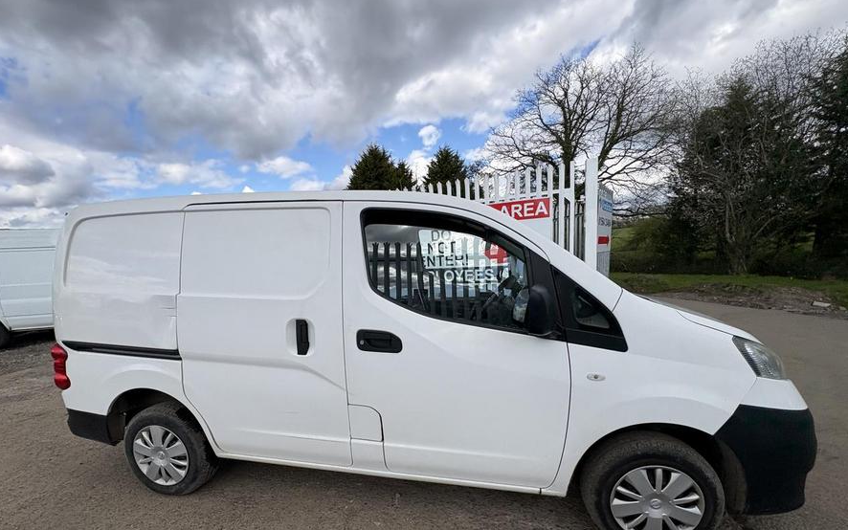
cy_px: 318
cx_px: 423
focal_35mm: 15
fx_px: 347
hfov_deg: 101.5
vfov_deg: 74.0
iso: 50
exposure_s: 1/1299
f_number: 2.2
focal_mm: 2.22
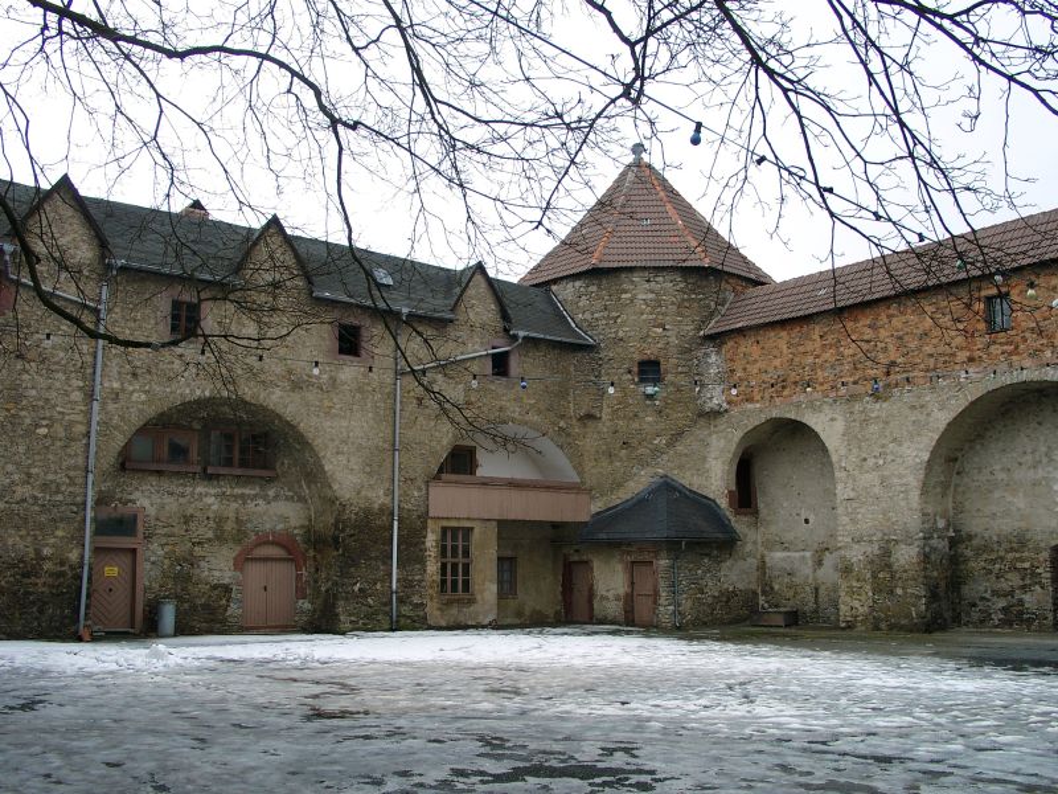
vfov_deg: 41.8
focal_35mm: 34
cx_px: 529
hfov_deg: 54.0
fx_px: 1039
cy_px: 397
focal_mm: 7.13
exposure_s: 1/294
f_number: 4
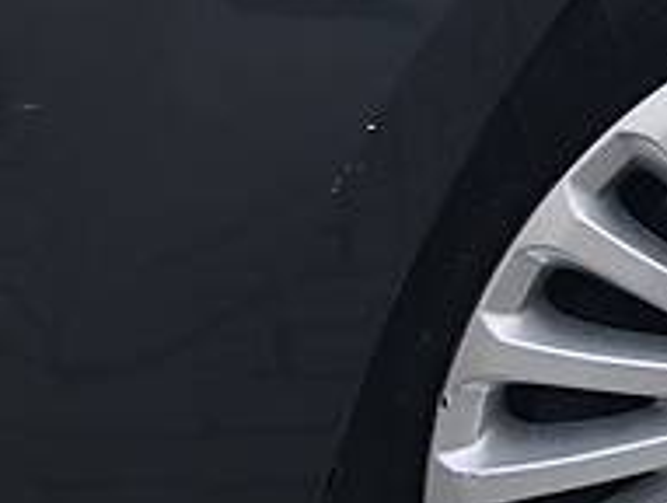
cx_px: 1365
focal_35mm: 117
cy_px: -356
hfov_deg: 14.0
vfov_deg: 11.9
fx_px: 2259
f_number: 1.8
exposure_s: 1/120
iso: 32
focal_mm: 4
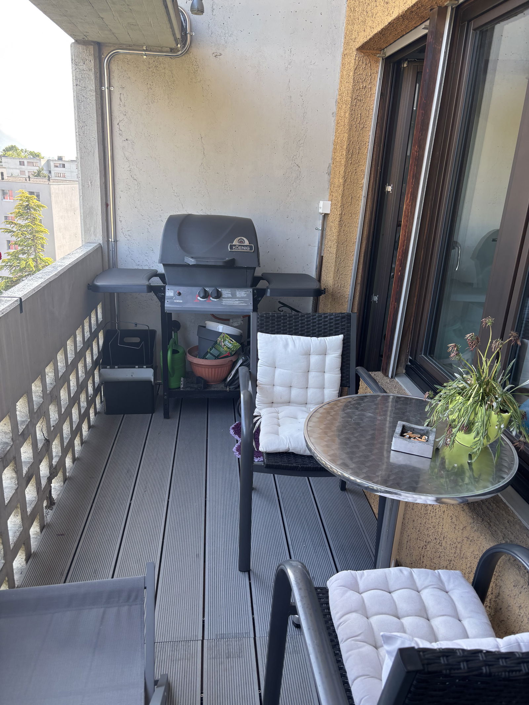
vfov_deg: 67.3
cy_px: 352
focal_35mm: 26
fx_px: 530
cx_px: 264
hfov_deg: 53.1
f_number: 1.6
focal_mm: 5.96
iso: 40
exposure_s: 1/121
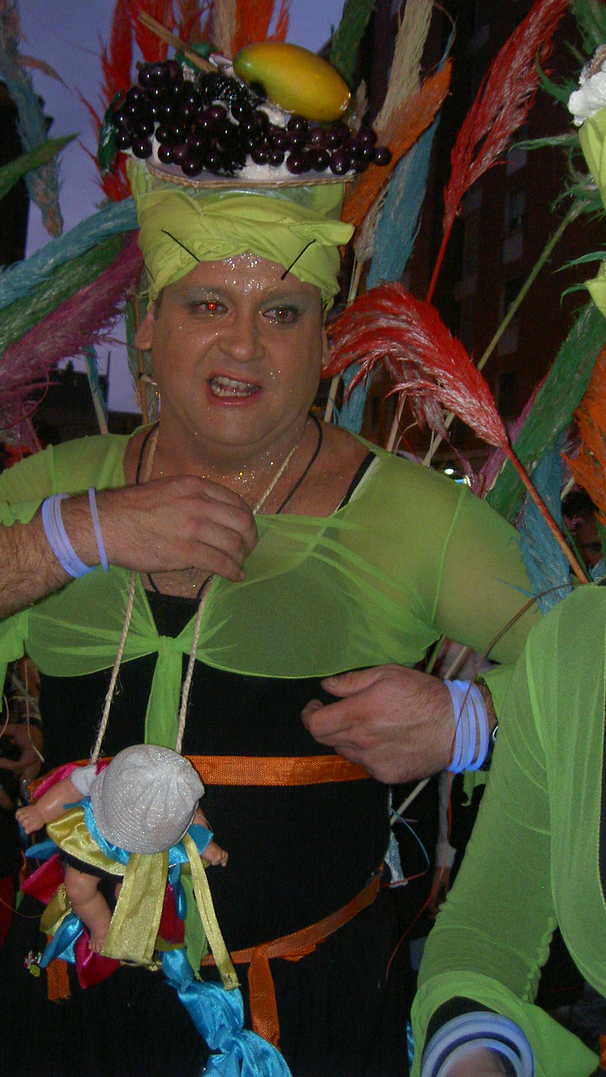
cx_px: 243
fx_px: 1229
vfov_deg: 47.4
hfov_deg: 27.6
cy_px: 540
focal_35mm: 43
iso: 100
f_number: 2.8
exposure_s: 1/59.5
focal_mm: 8
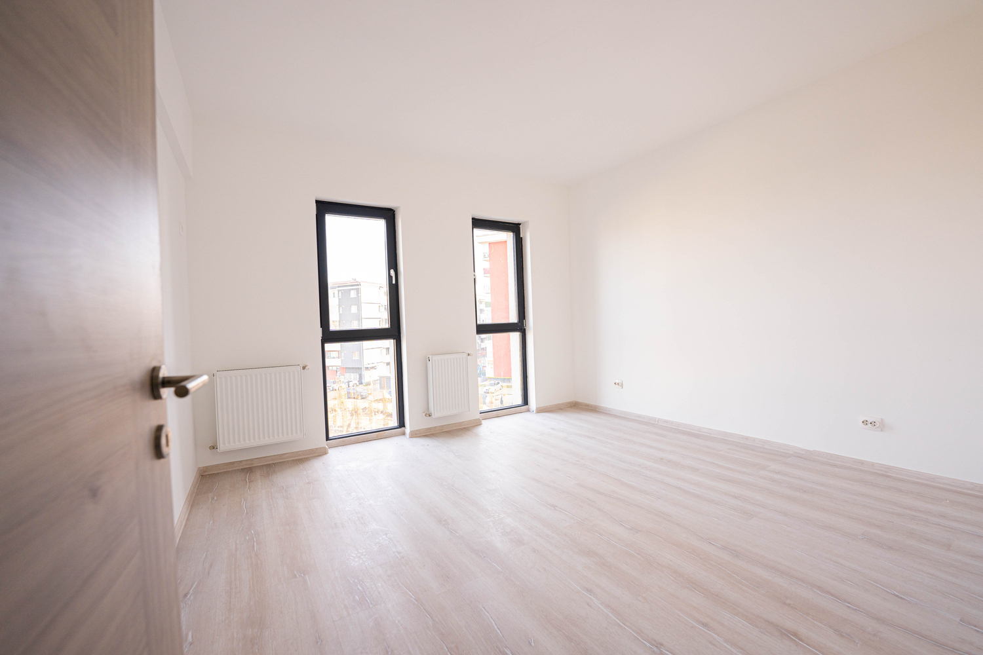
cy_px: 328
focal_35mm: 15
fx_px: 399
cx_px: 492
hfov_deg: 101.9
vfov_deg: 78.8
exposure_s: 1/100
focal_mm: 14.6
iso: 200
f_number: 4
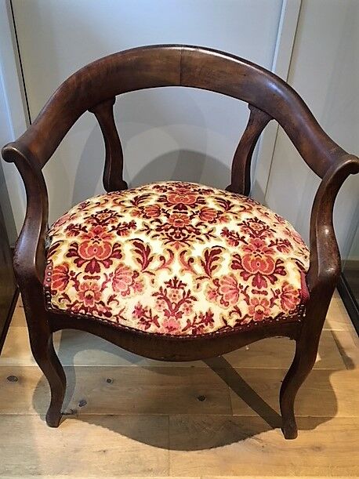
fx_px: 401
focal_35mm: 29
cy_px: 240
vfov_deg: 61.7
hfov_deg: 48.2
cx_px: 180
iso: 200
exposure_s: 1/33
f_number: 2.2
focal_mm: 4.15
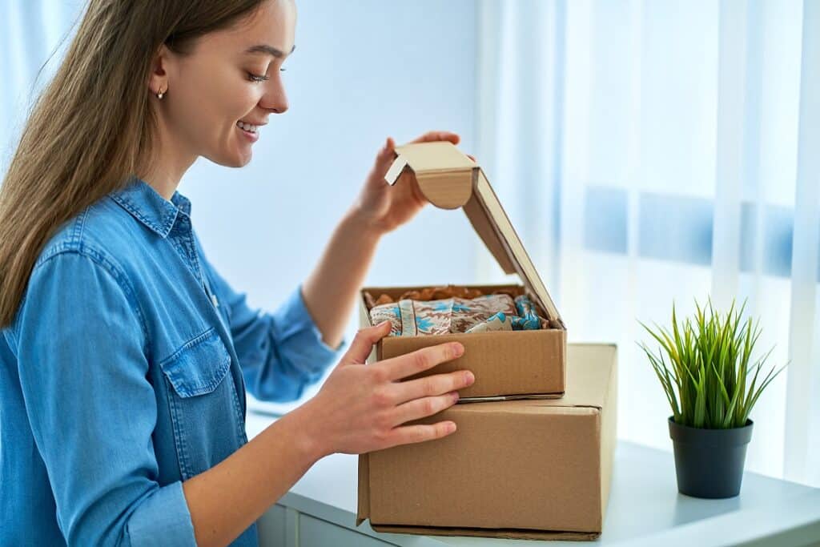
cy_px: 274
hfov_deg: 23.9
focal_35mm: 85
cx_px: 410
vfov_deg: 16.1
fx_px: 1936
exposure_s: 1/125
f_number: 1.8
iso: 100
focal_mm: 85
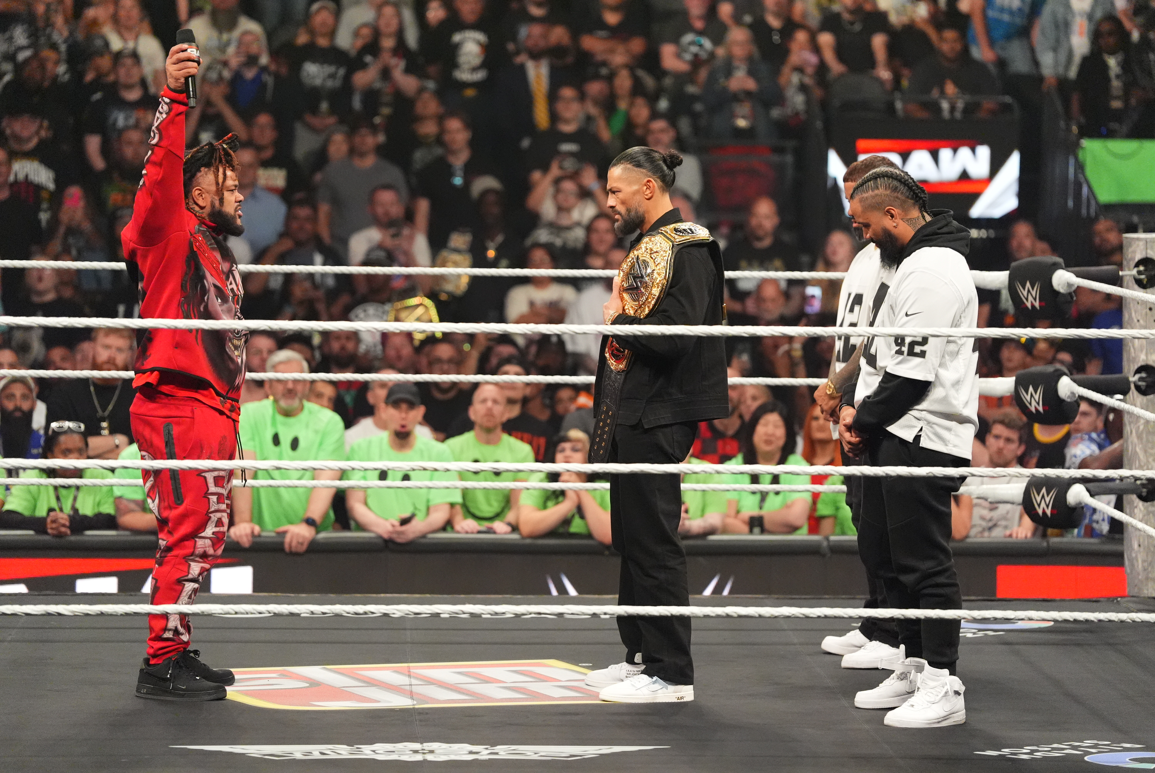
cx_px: 578
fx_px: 5555
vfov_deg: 8.0
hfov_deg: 11.9
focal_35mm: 173
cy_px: 386
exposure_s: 1/800
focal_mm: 173
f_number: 2.8
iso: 6400
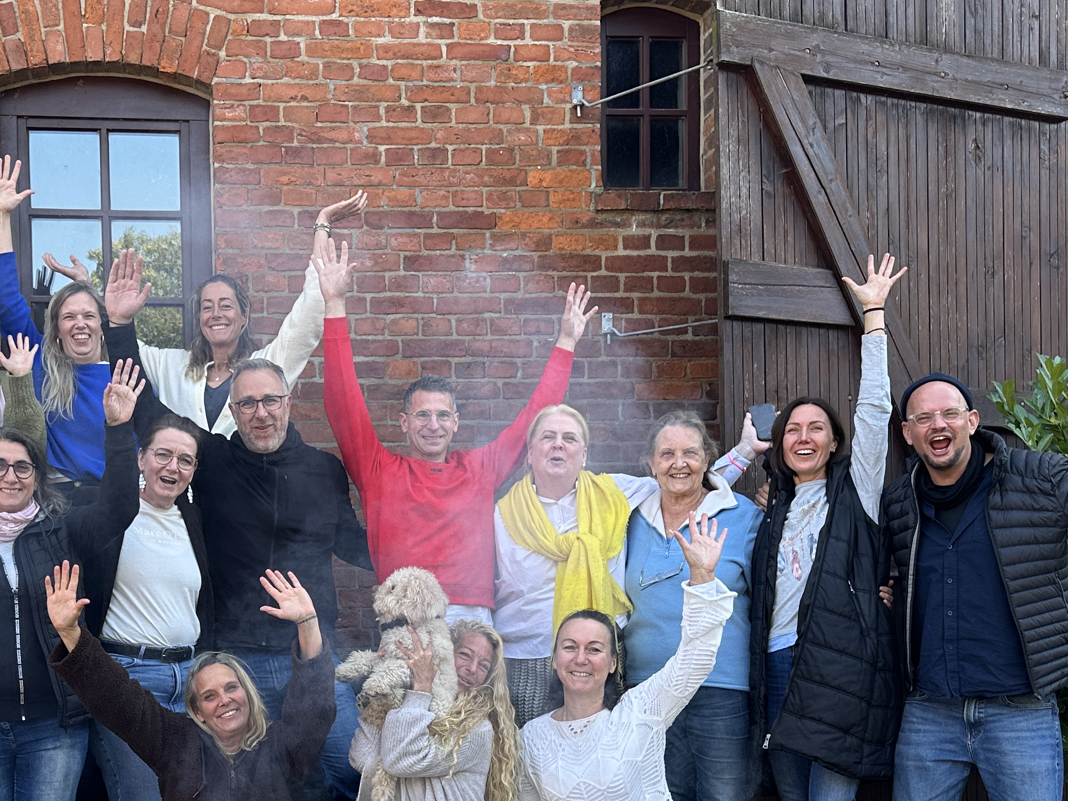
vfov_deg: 28.5
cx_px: 318
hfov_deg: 37.6
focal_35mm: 50
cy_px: 637
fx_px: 1543
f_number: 1.78
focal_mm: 6.86
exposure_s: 1/327
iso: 80
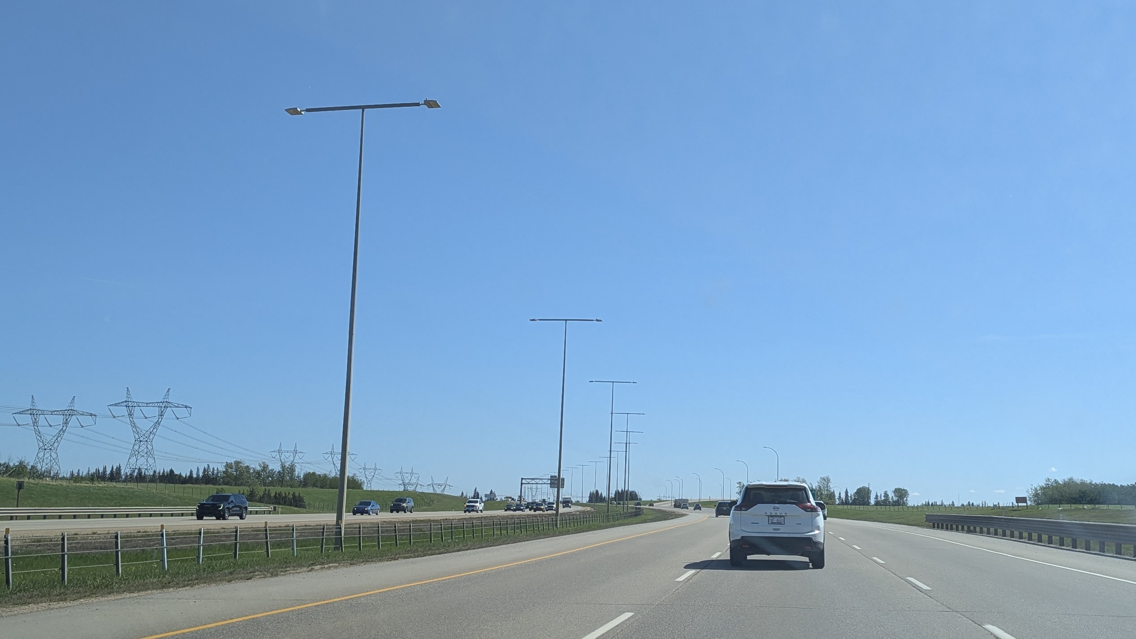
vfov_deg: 28.3
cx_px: 640
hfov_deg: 48.2
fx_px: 1265
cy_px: 317
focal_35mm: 42
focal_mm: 6.81
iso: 45
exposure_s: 1/2020
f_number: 1.85
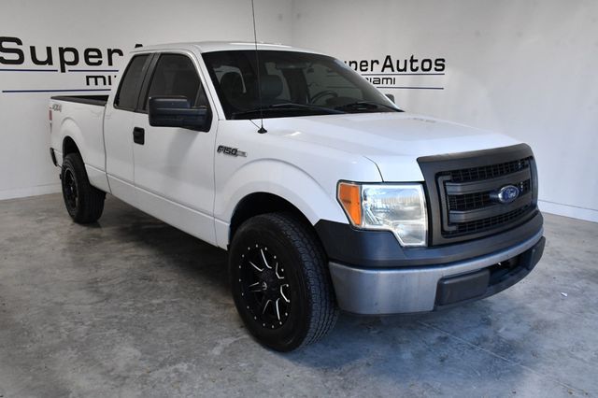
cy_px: 199
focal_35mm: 30
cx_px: 299
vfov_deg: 43.6
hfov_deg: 62.0
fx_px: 498
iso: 2500
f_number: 10
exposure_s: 1/400
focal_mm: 20
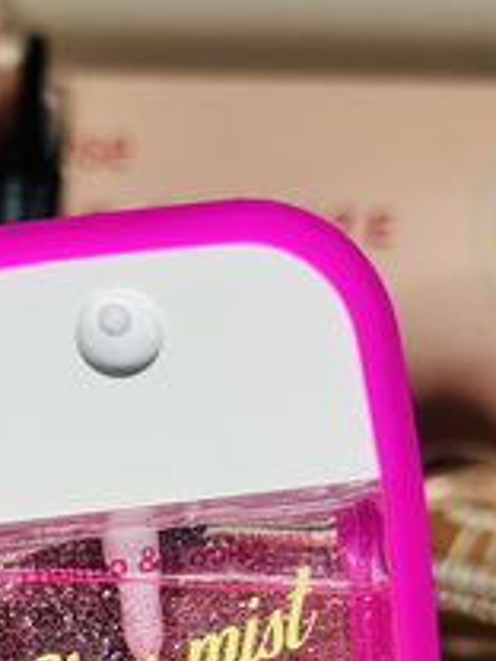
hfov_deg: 11.8
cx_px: -108
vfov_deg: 15.4
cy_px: 828
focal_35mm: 123
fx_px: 2350
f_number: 1.78
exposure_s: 1/171
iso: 64
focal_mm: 6.76
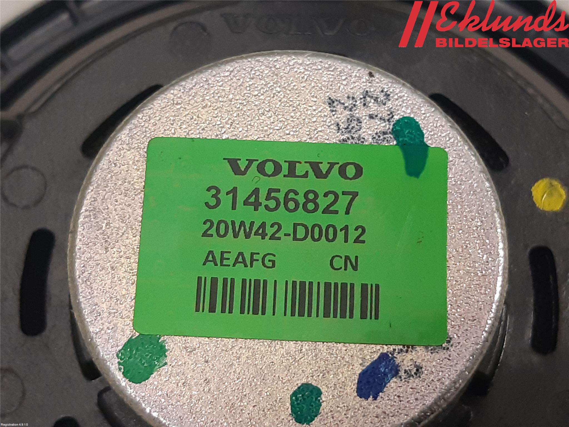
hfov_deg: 67.3
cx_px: 284
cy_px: 214
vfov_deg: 53.1
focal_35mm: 26
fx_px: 427
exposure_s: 1/50
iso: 125
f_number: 1.7
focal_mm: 3.93
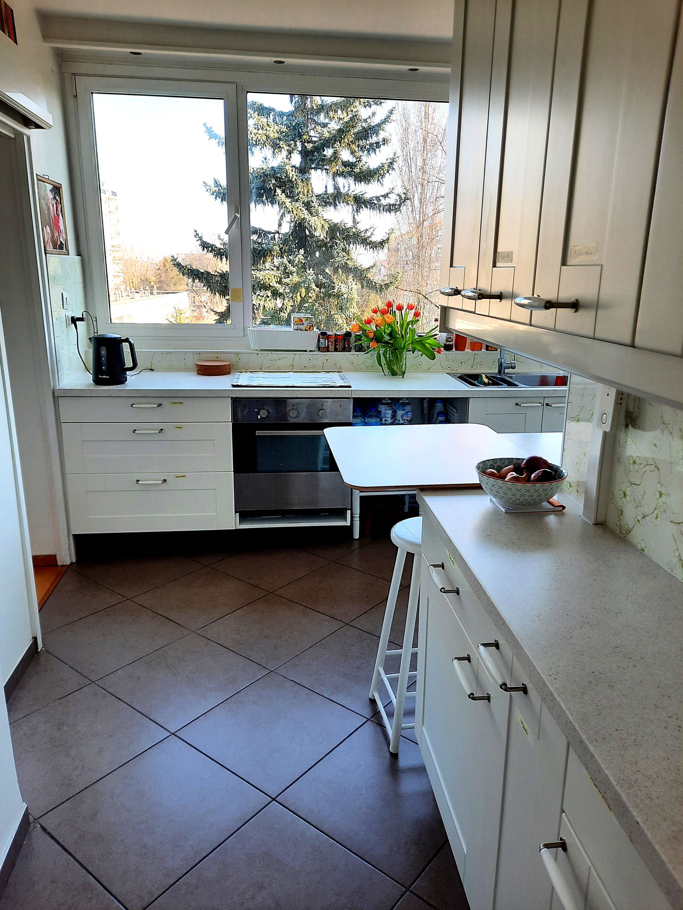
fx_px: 658
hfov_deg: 54.9
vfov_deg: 69.4
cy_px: 455
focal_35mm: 25
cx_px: 342
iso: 40
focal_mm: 4.6
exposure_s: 1/100
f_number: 2
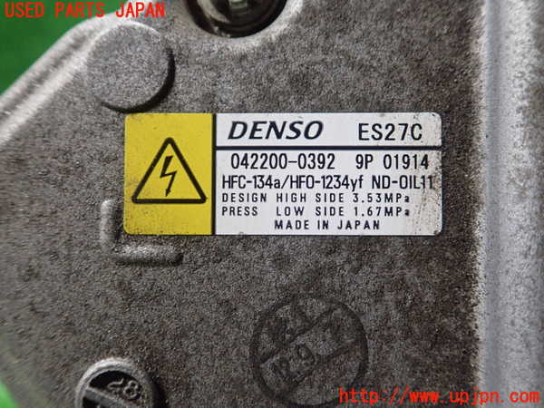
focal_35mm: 30
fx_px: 471
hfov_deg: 60.0
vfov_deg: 46.8
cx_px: 272
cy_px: 204
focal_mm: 5.5
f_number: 2.3
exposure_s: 1/125
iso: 640
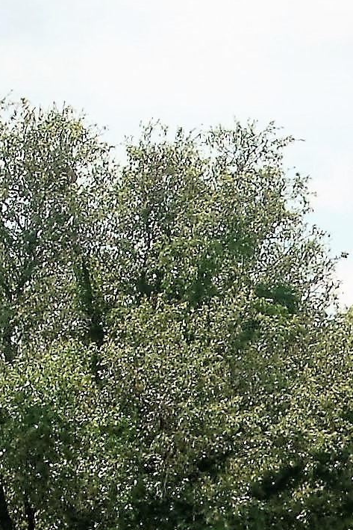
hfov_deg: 4.1
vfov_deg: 6.1
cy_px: 711
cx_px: 781
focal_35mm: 334
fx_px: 4910
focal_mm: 55
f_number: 9
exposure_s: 1/320
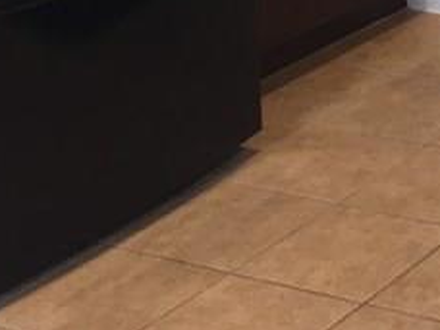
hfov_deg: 13.5
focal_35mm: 130
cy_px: -357
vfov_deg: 10.4
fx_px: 1652
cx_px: 809
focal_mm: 4.15
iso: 64
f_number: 2.2
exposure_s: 1/30
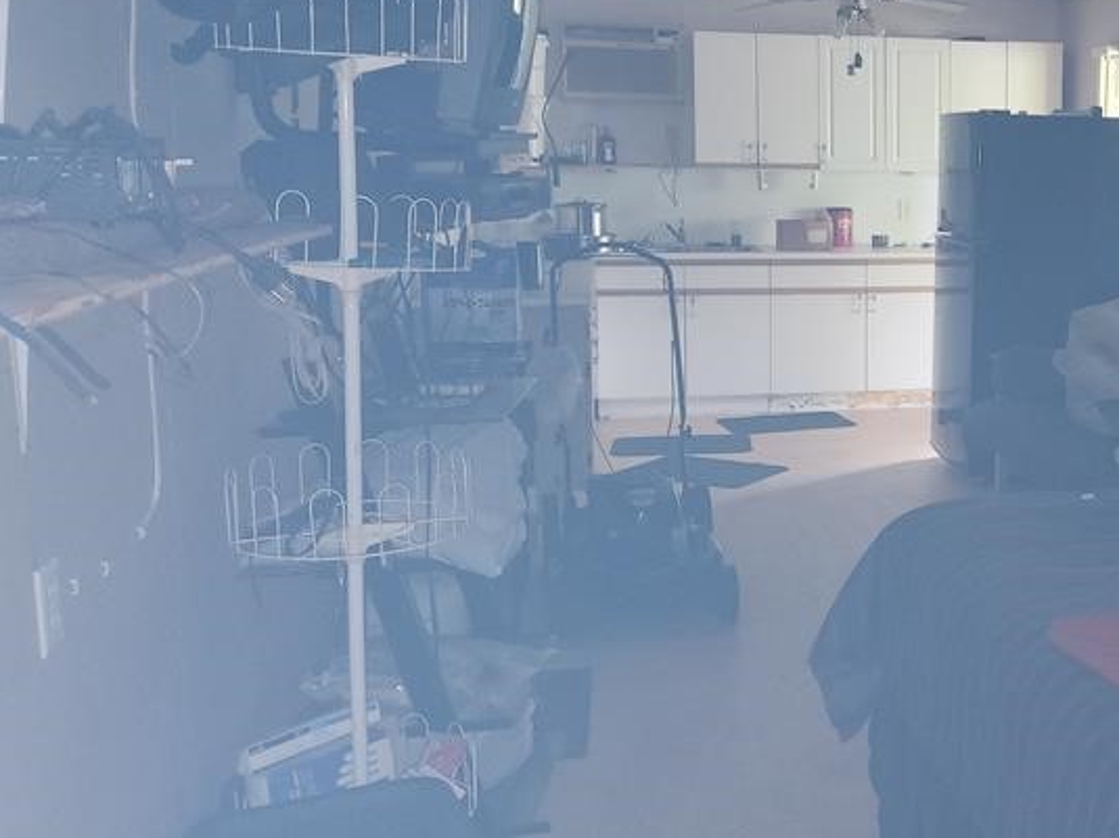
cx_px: 968
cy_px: 307
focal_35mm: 44
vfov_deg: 32.7
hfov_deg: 40.3
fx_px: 1422
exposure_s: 1/21
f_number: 1.8
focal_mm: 5.4
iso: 125
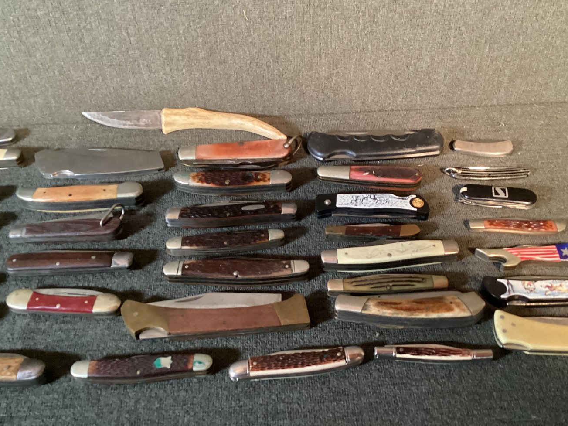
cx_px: 319
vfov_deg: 39.6
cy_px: 220
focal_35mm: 36
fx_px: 591
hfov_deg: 51.2
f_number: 2.4
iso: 640
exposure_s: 1/30
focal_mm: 3.3
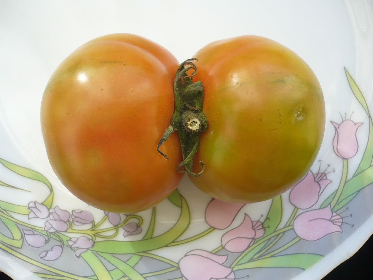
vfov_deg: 40.7
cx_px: 186
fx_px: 377
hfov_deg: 52.6
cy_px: 140
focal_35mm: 35
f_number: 2.8
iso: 100
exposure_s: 1/200
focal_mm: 5.8
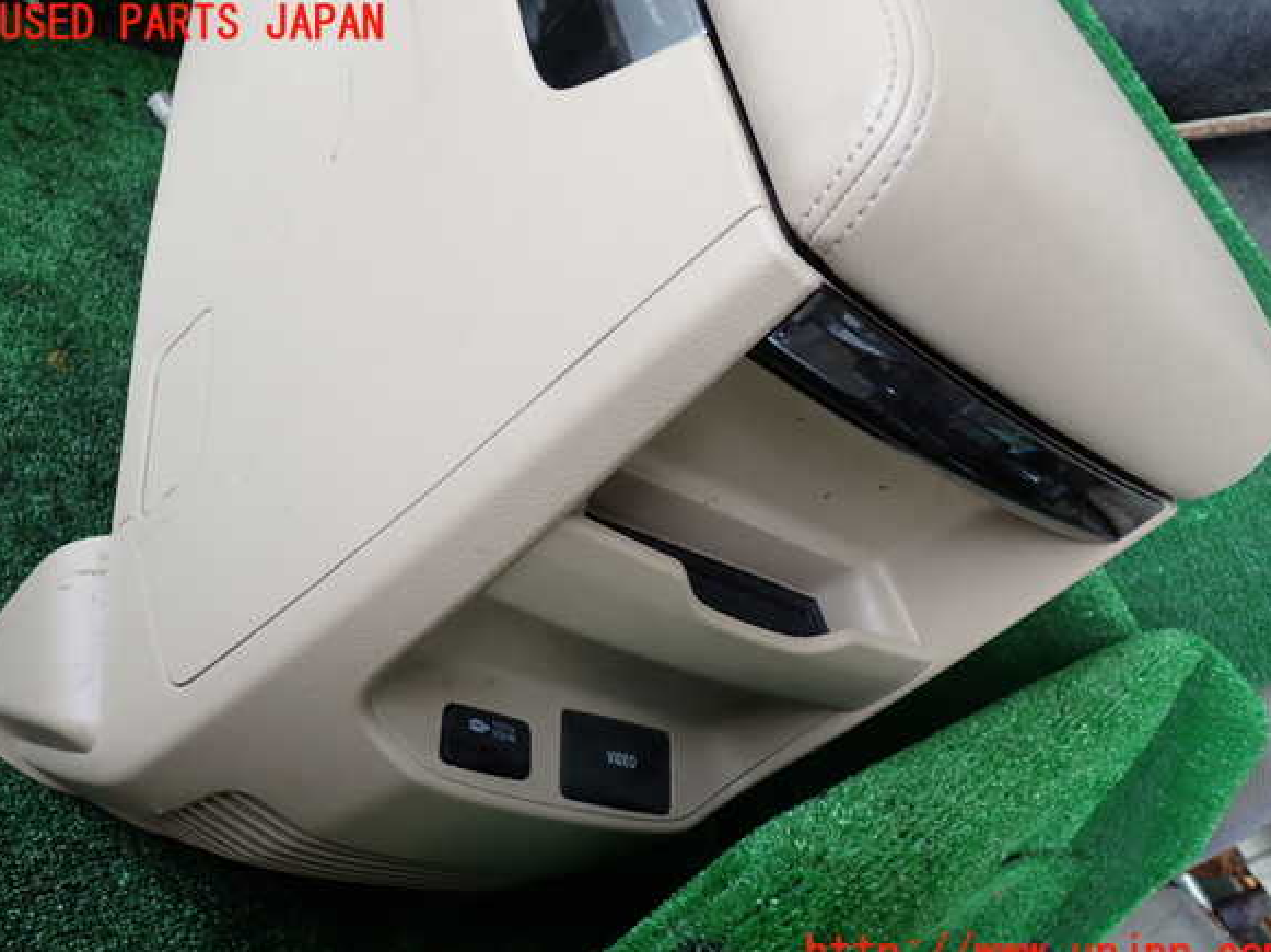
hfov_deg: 58.4
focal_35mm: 31
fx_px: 1138
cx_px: 643
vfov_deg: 45.4
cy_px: 490
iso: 100
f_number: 2.3
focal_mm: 5.4
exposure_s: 1/60
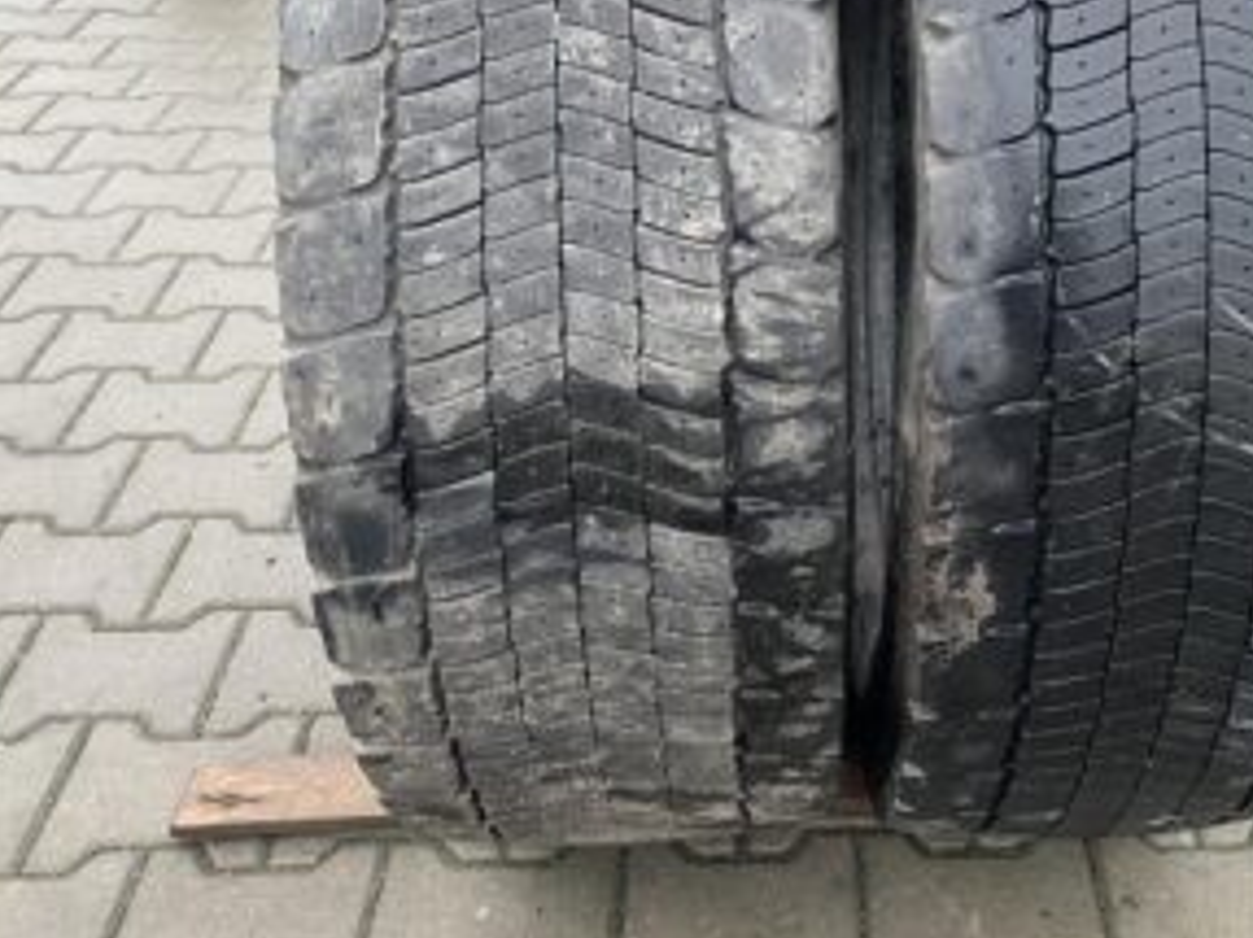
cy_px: 251
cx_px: 856
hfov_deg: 47.0
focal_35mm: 39
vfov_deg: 36.1
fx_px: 1411
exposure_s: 1/60
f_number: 1.8
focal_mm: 4.25
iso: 200
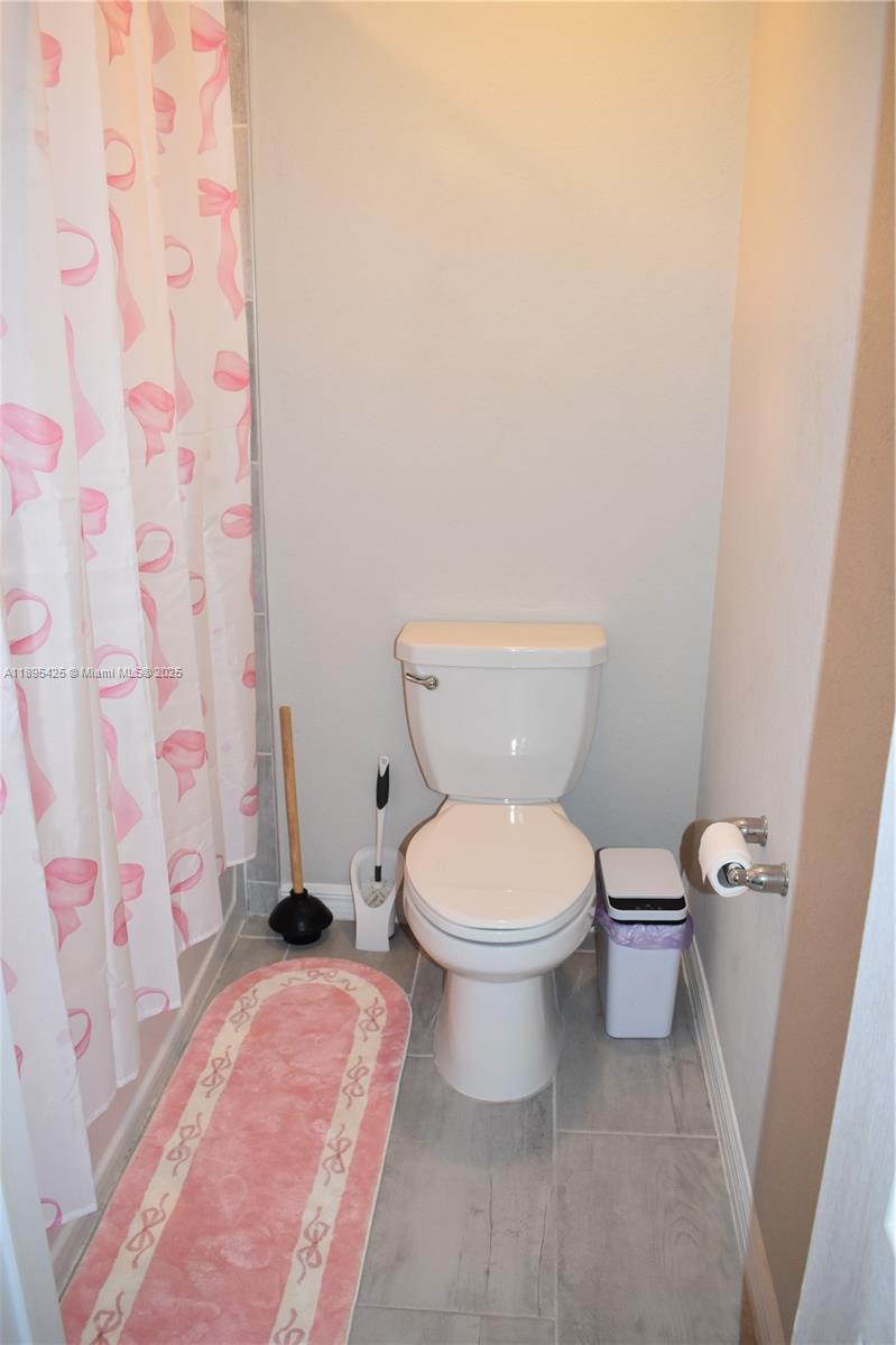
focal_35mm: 27
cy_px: 672
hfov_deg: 47.9
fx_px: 1009
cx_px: 448
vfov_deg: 67.4
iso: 800
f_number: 4.5
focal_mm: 18
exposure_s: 1/80
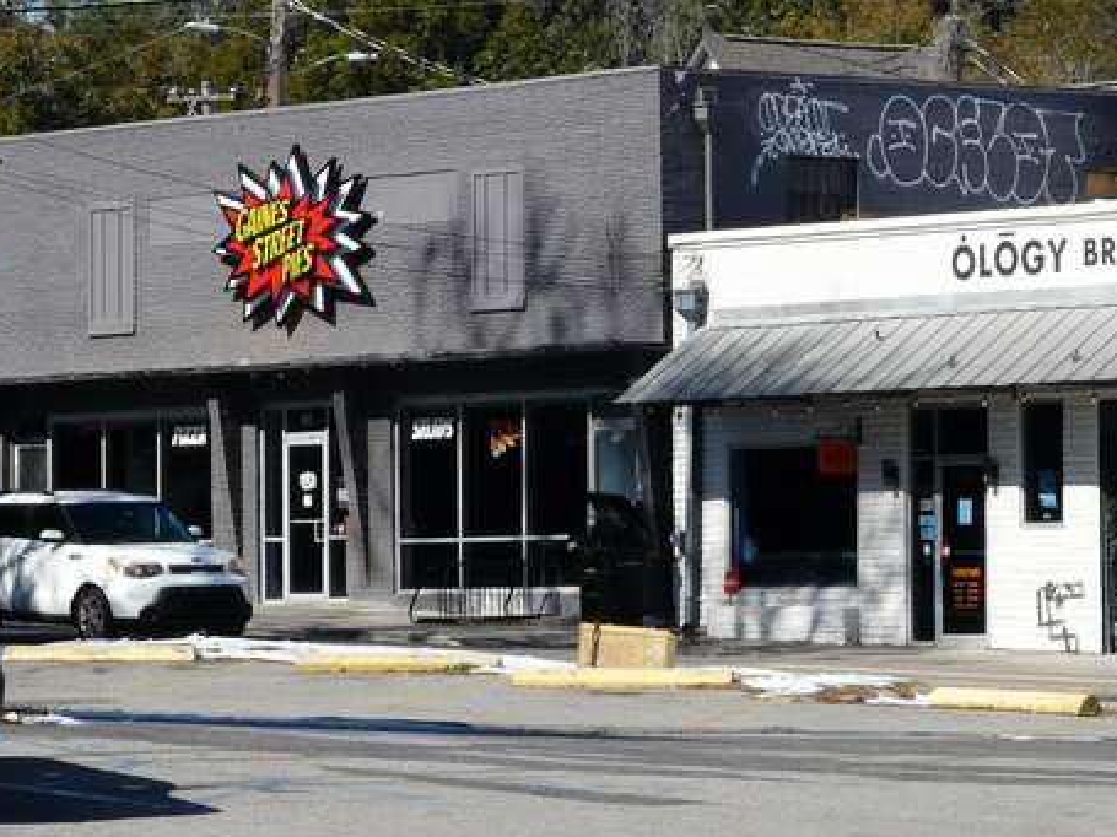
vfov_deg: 7.0
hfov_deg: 9.4
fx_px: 6807
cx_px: 565
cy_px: 223
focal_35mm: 211
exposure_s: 1/500
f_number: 6.3
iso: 100
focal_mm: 19.7
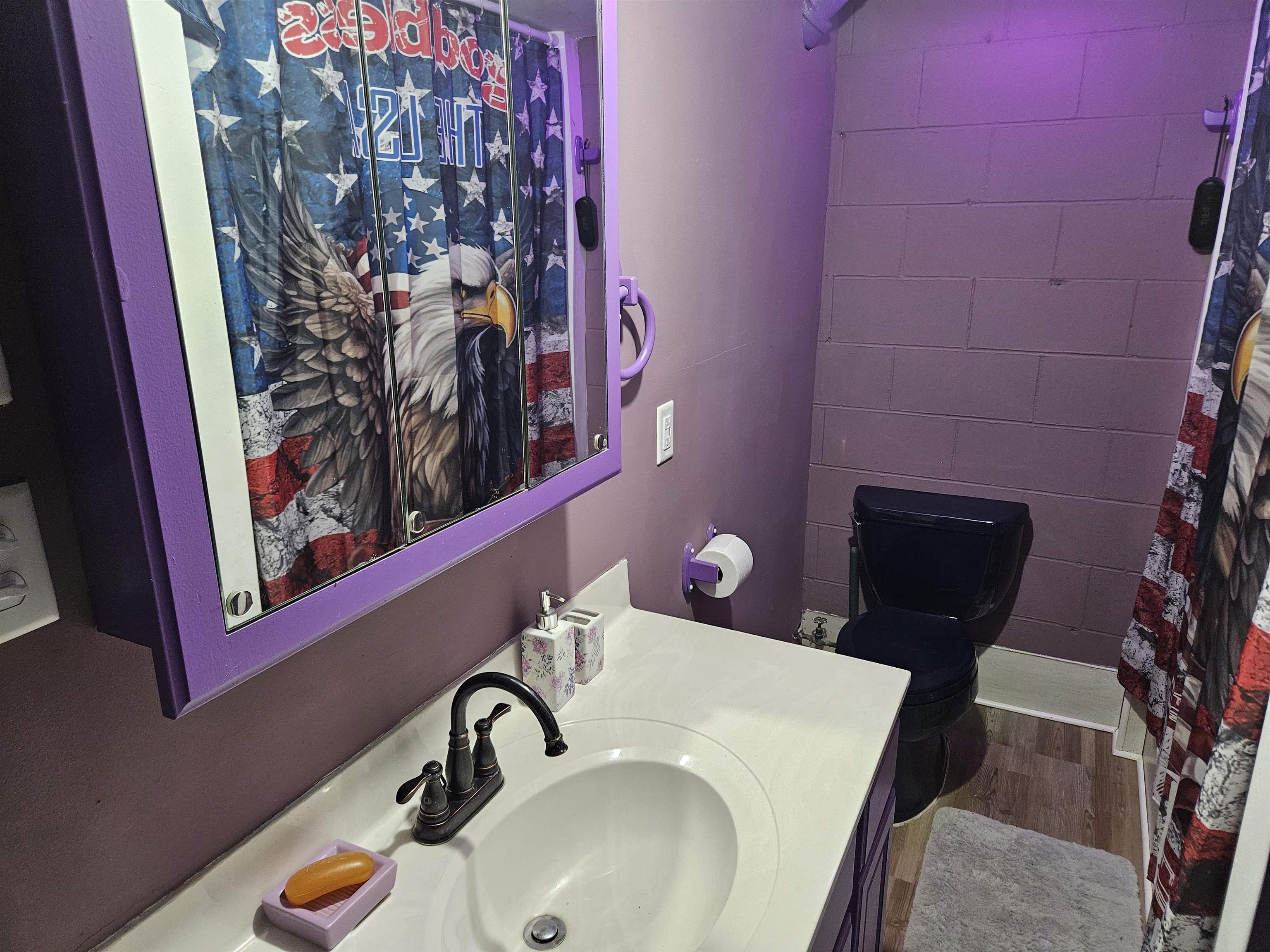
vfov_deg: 58.9
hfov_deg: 73.9
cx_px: 635
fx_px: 844
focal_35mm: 23
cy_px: 476
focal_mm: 5.4
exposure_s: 1/120
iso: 500
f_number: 1.8
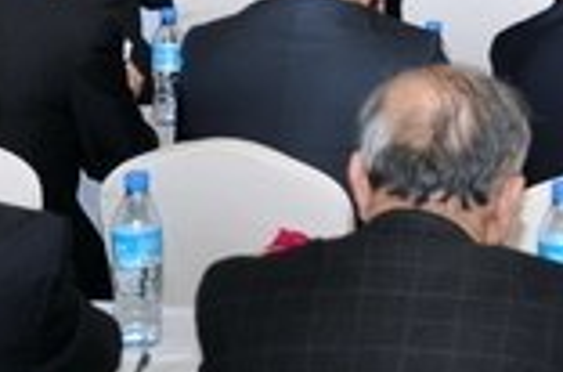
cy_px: -143
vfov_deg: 8.7
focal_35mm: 154
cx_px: 740
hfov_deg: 12.9
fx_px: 2402
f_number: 4
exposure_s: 1/60
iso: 200
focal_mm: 25
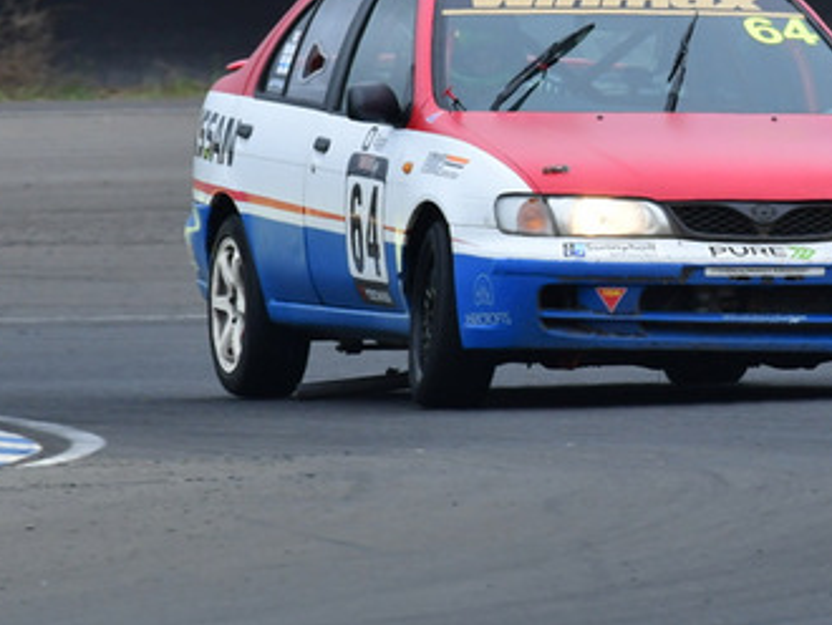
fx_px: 42044
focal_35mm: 1748
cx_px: 628
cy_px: -30
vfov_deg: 0.9
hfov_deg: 1.1
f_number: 11
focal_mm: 500
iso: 640
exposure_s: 1/640
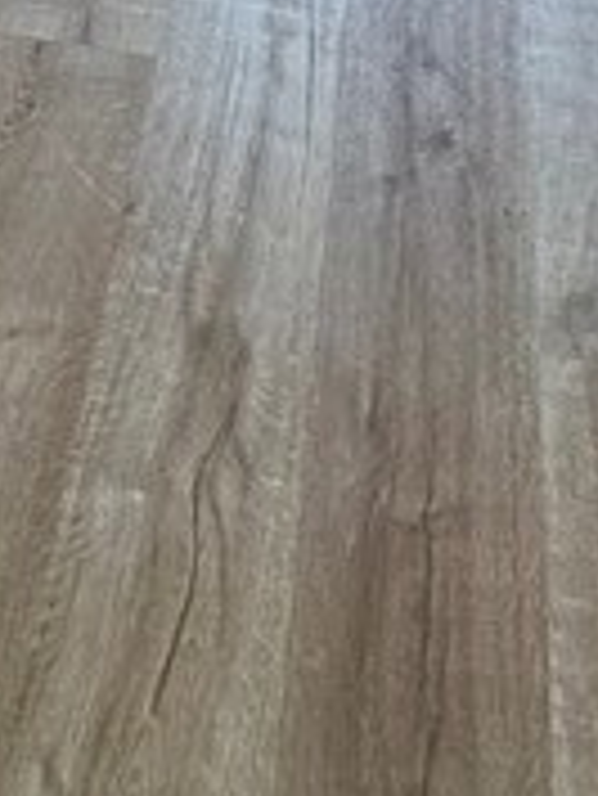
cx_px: 103
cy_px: -1196
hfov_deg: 18.0
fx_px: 1863
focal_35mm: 81
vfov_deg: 14.2
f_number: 2.2
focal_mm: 2.22
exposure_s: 1/120
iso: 125
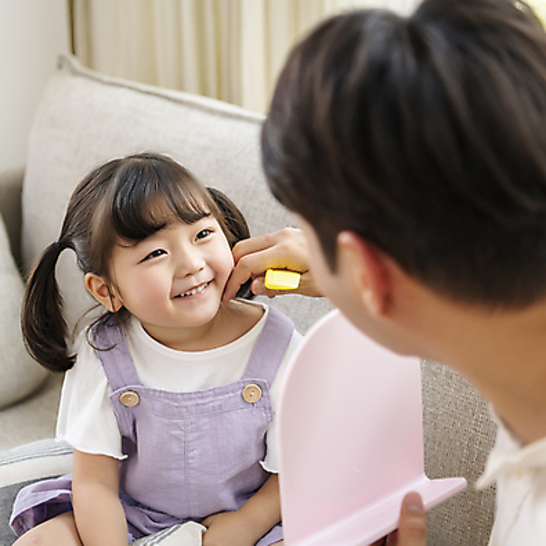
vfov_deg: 27.7
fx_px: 1106
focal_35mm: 62
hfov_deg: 27.7
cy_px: 275
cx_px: 238
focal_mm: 48
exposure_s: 1/100
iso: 250
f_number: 2.8
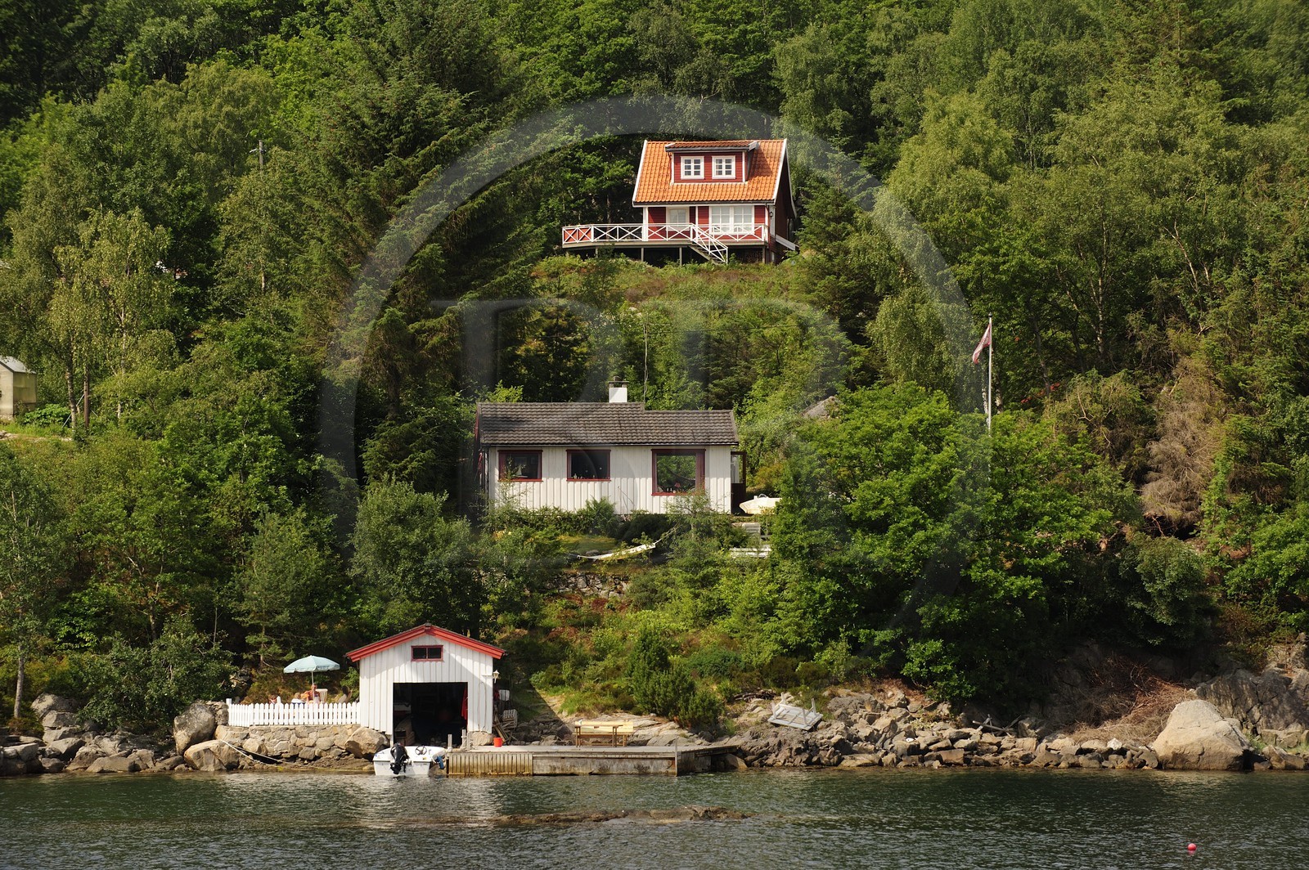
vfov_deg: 8.6
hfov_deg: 12.8
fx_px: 5813
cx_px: 654
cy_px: 435
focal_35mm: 160
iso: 400
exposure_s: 1/640
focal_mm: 160
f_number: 9
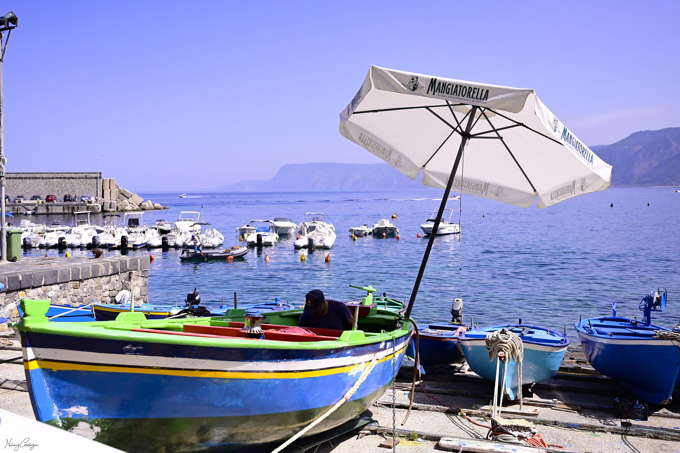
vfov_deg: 38.8
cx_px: 340
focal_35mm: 34
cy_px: 226
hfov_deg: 55.8
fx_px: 642
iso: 640
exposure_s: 1/6400
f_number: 4
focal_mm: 34
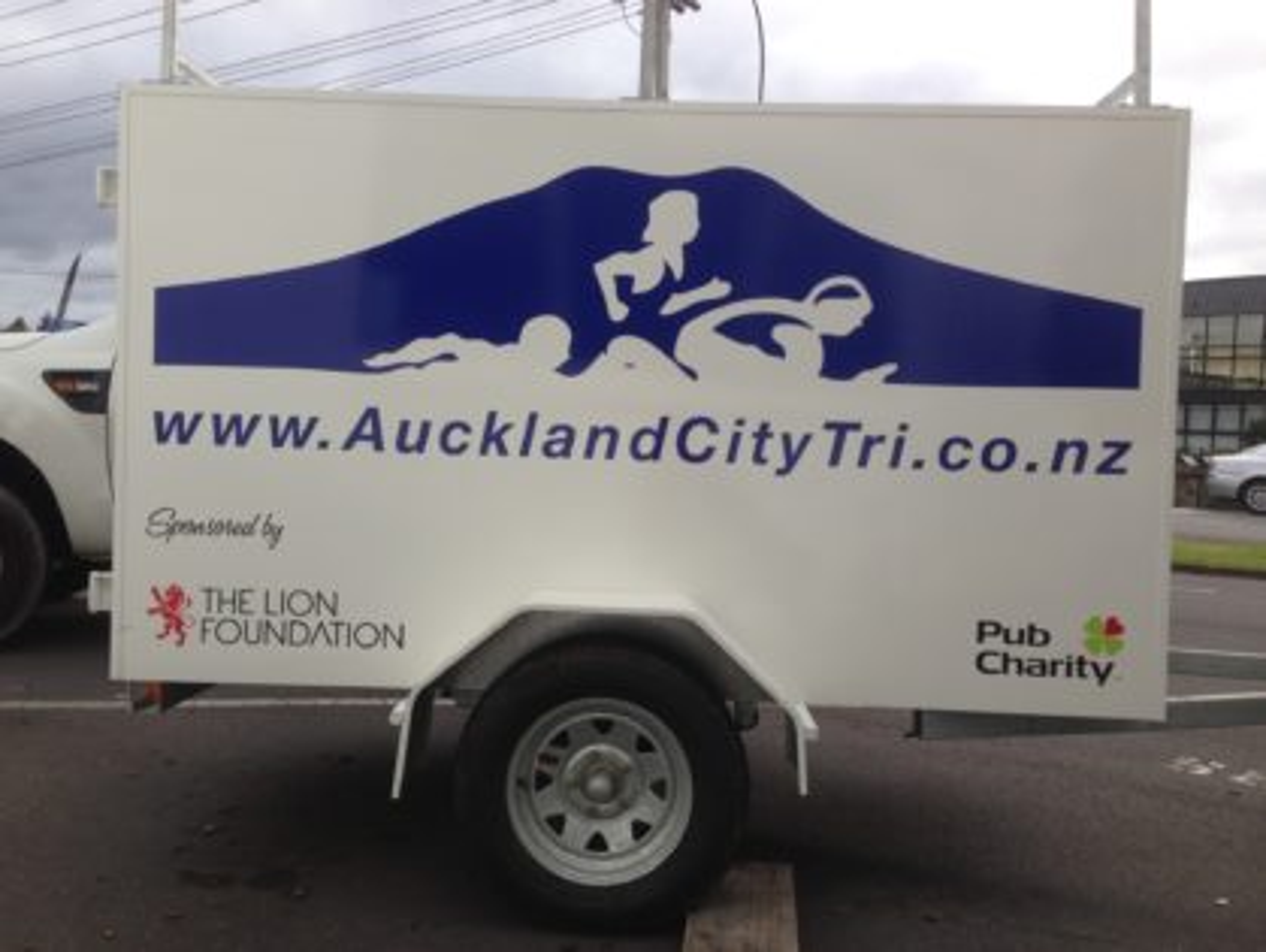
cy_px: 476
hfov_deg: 55.3
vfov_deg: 43.0
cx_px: 633
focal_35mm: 33
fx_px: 1208
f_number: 2.4
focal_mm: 4.13
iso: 50
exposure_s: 1/542
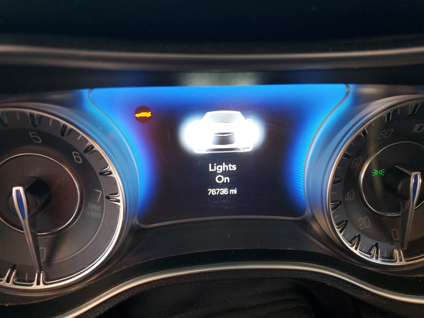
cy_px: 159
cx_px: 212
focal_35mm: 26
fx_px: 318
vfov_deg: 53.1
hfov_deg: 67.3
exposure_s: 1/60.2
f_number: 1.5
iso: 138
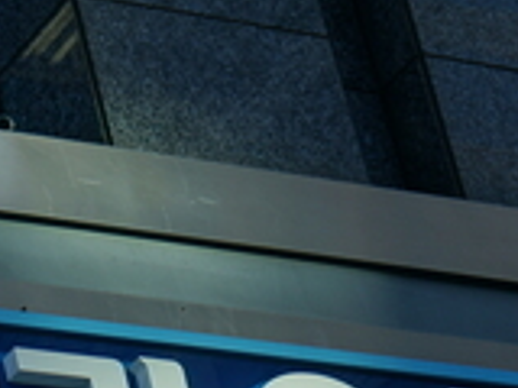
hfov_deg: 7.4
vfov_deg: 5.5
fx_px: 4025
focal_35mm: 269
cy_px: 369
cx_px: 94
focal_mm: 44
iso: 125
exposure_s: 1/160
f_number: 5.6
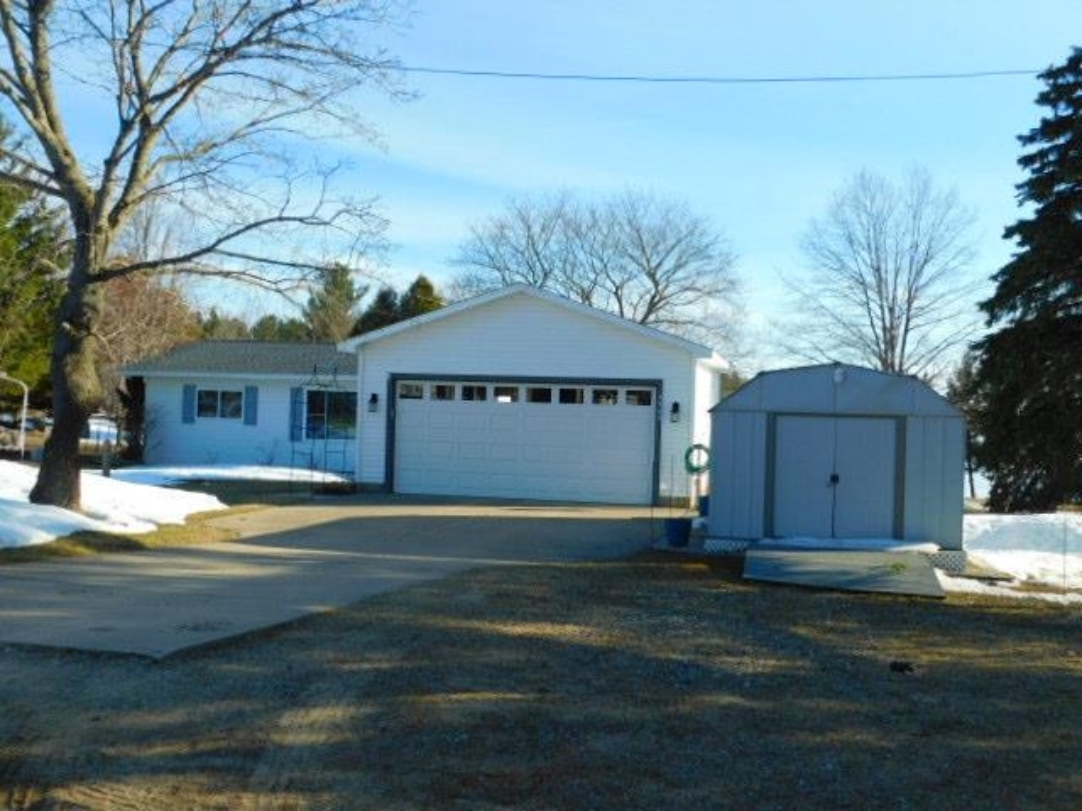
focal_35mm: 36
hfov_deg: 51.4
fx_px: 1125
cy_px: 406
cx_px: 541
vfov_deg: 39.7
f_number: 3.5
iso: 125
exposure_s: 1/800
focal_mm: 6.3
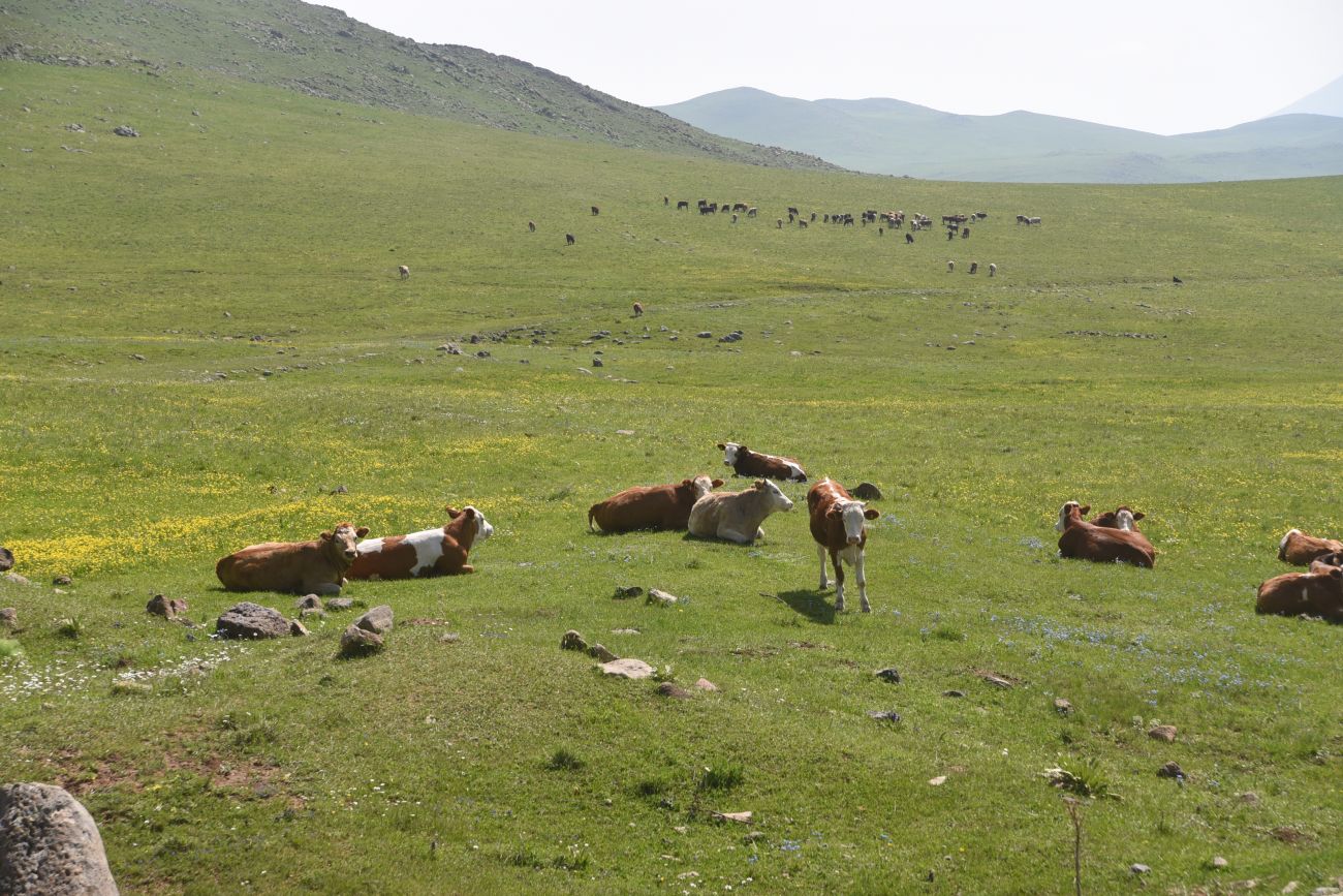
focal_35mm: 56
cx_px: 672
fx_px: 2089
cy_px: 448
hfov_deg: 35.6
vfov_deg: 24.2
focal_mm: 56
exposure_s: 1/500
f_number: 6.3
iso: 125
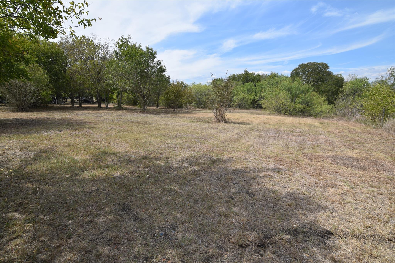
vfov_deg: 72.0
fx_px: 181
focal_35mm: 16
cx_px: 198
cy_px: 132
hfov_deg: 95.0
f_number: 10
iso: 200
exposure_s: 1/400
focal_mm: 11
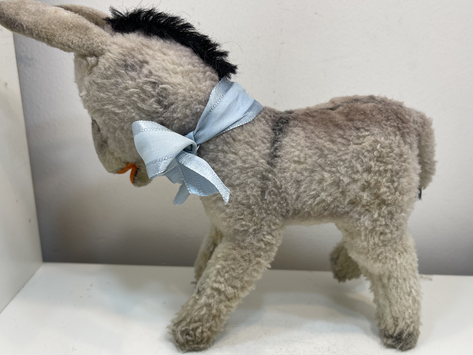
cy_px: 171
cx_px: 233
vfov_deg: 48.2
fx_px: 396
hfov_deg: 61.7
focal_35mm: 29
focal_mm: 5.1
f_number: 1.6
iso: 32
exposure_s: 1/195
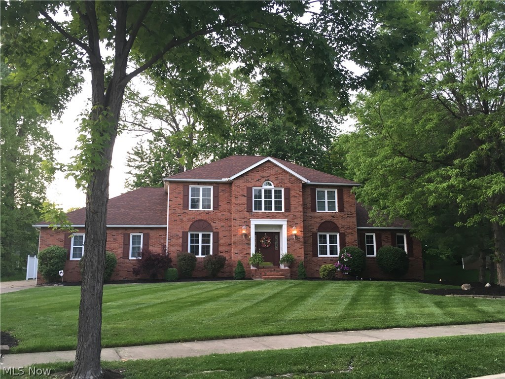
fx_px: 423
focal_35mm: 29
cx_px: 252
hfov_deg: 61.7
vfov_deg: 48.2
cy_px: 190
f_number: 2.2
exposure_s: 1/40
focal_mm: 4.15
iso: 25
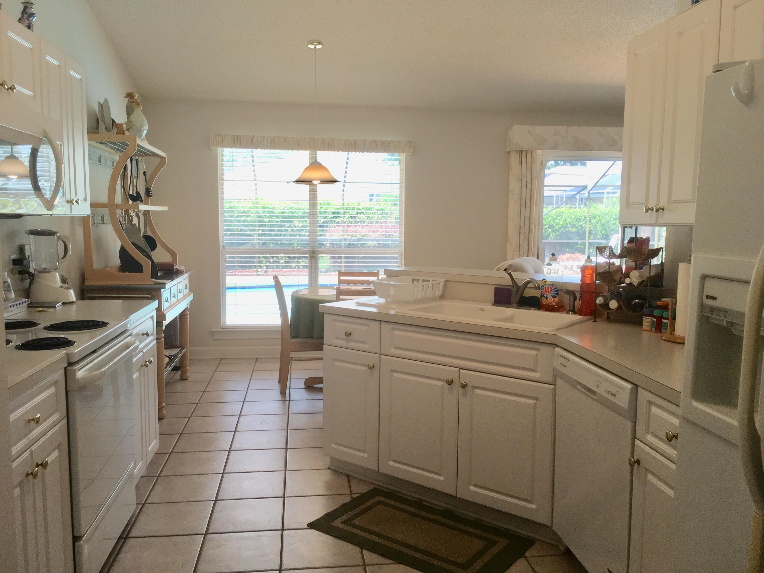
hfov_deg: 61.7
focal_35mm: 29
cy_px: 286
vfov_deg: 48.2
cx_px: 382
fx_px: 640
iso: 32
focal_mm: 4.15
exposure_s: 1/120
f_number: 2.2
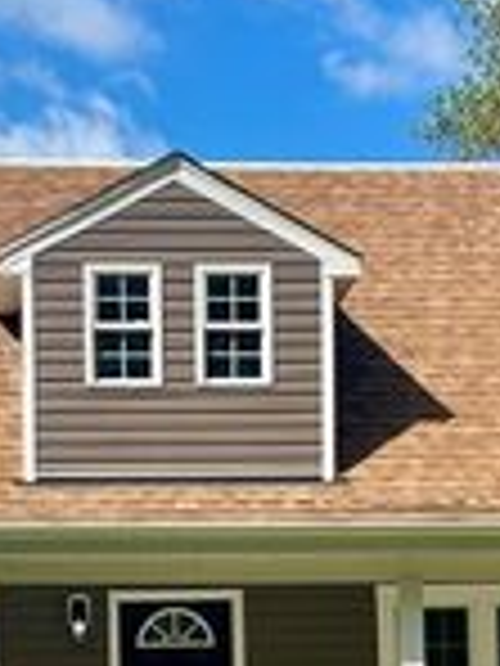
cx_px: 216
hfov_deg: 16.8
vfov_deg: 21.9
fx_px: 1695
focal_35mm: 88
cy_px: 560
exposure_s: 1/4115
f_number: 1.5
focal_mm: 5.7
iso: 50
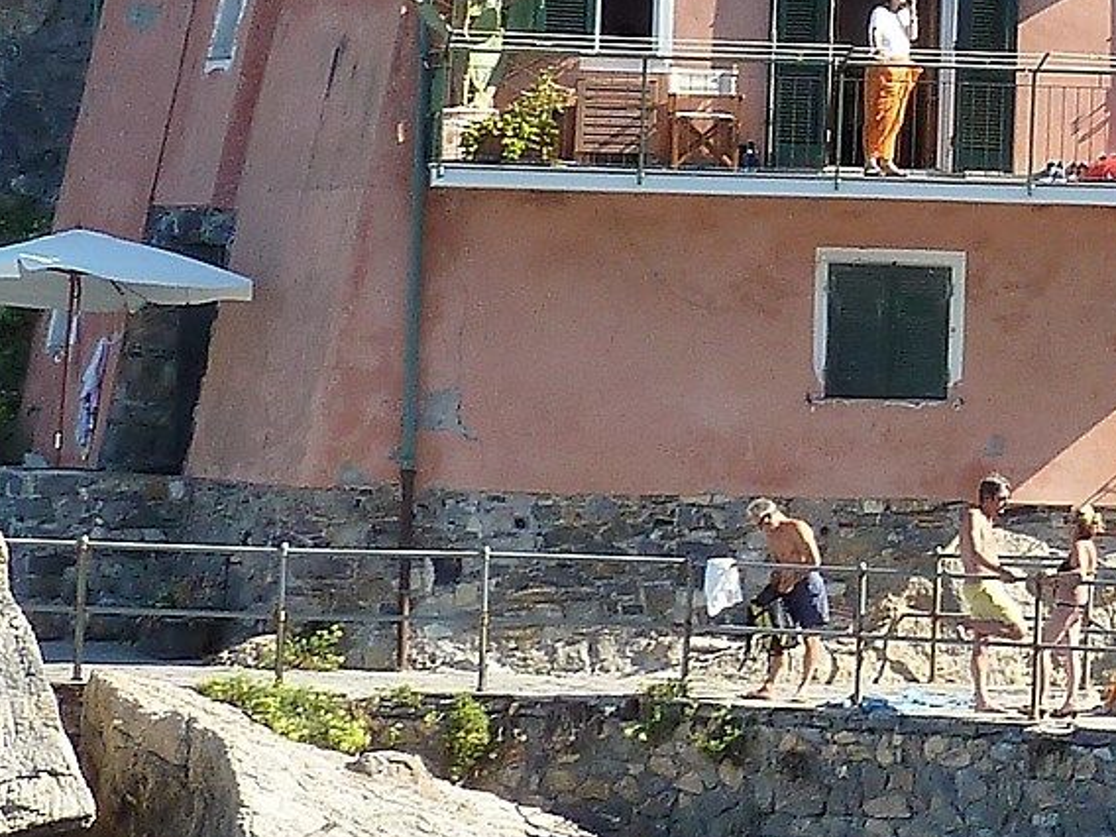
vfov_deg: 7.9
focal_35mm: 186
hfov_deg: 10.0
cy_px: -132
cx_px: 2087
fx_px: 5997
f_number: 4
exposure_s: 1/250
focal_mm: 7.3
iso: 80
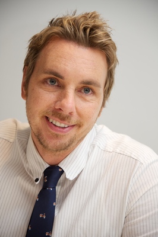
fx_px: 989
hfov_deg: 9.1
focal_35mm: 150
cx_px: 79
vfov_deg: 13.7
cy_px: 118
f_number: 5.6
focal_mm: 150
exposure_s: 1/80
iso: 500
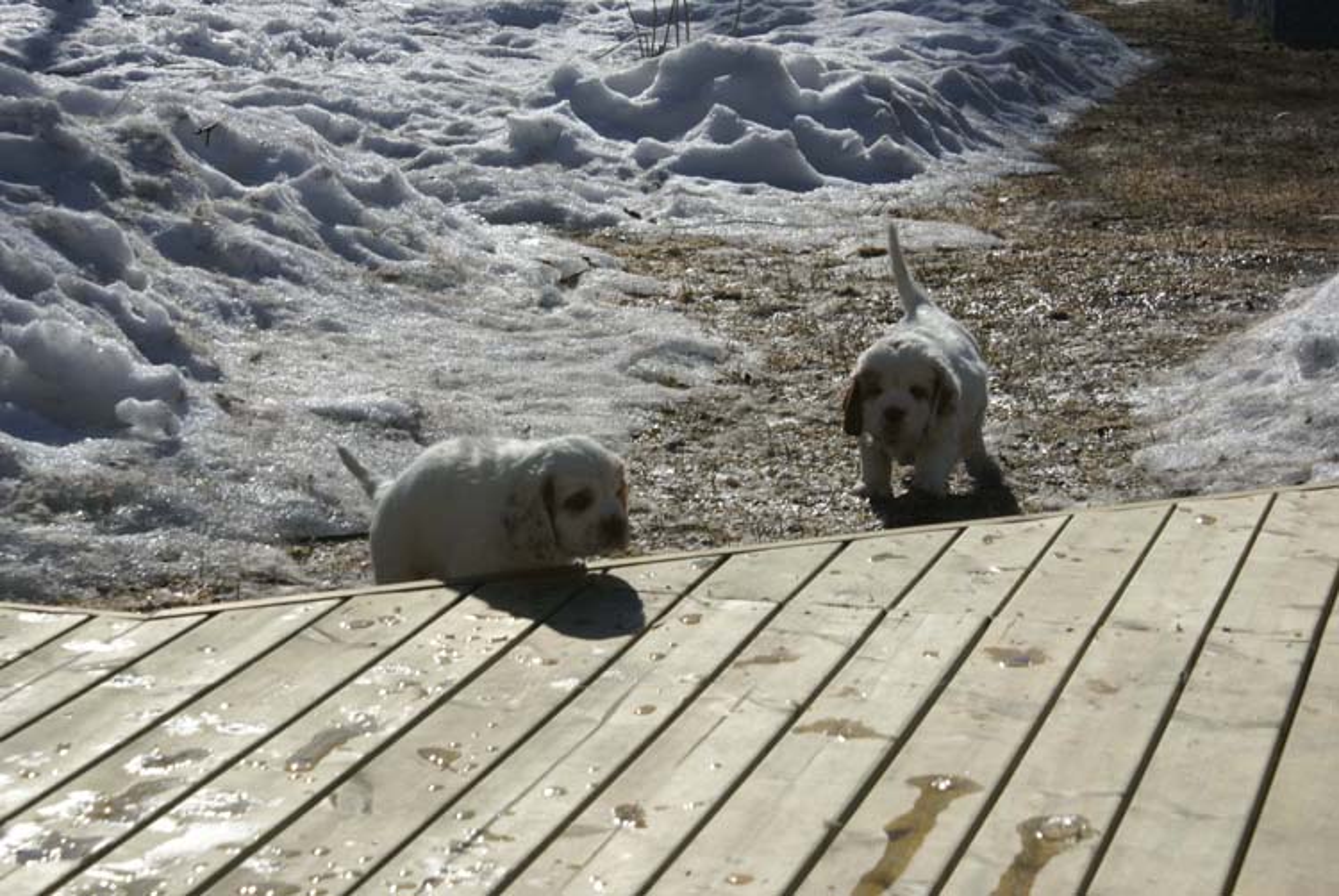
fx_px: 3910
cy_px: 448
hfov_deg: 19.4
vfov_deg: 13.1
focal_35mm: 105
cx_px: 670
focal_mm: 70
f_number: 13
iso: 100
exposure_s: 1/250
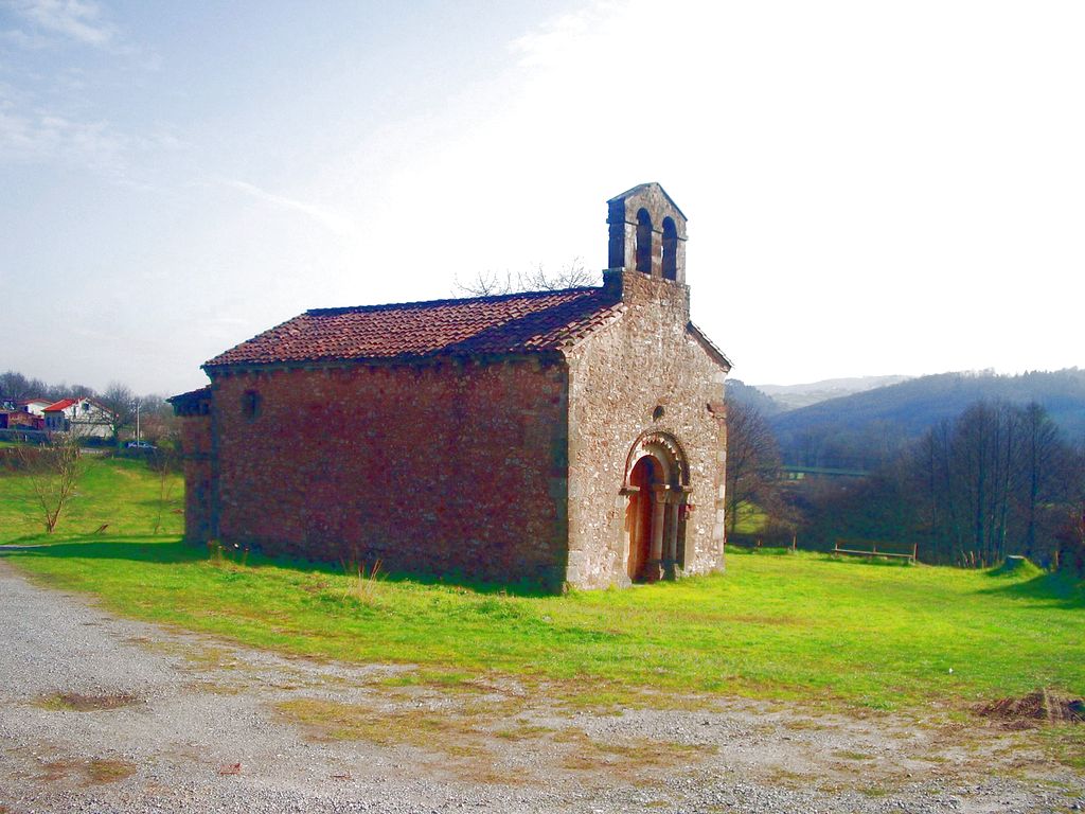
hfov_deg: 52.6
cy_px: 407
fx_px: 1097
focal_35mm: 35
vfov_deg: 40.7
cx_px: 542
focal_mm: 5.8
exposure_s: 1/640
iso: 50
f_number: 4.3
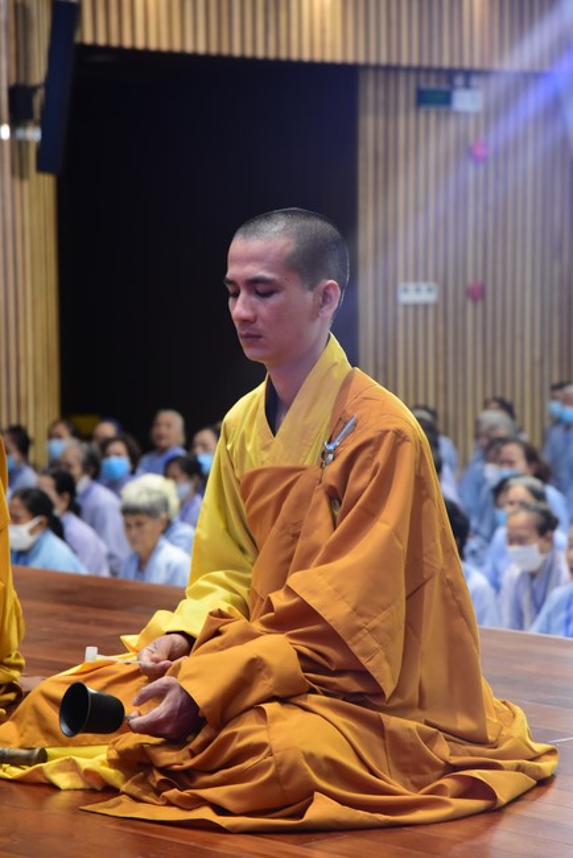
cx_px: 286
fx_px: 2862
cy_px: 429
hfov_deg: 11.4
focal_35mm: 120
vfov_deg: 17.1
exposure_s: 1/60
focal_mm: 120
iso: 3200
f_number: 7.1
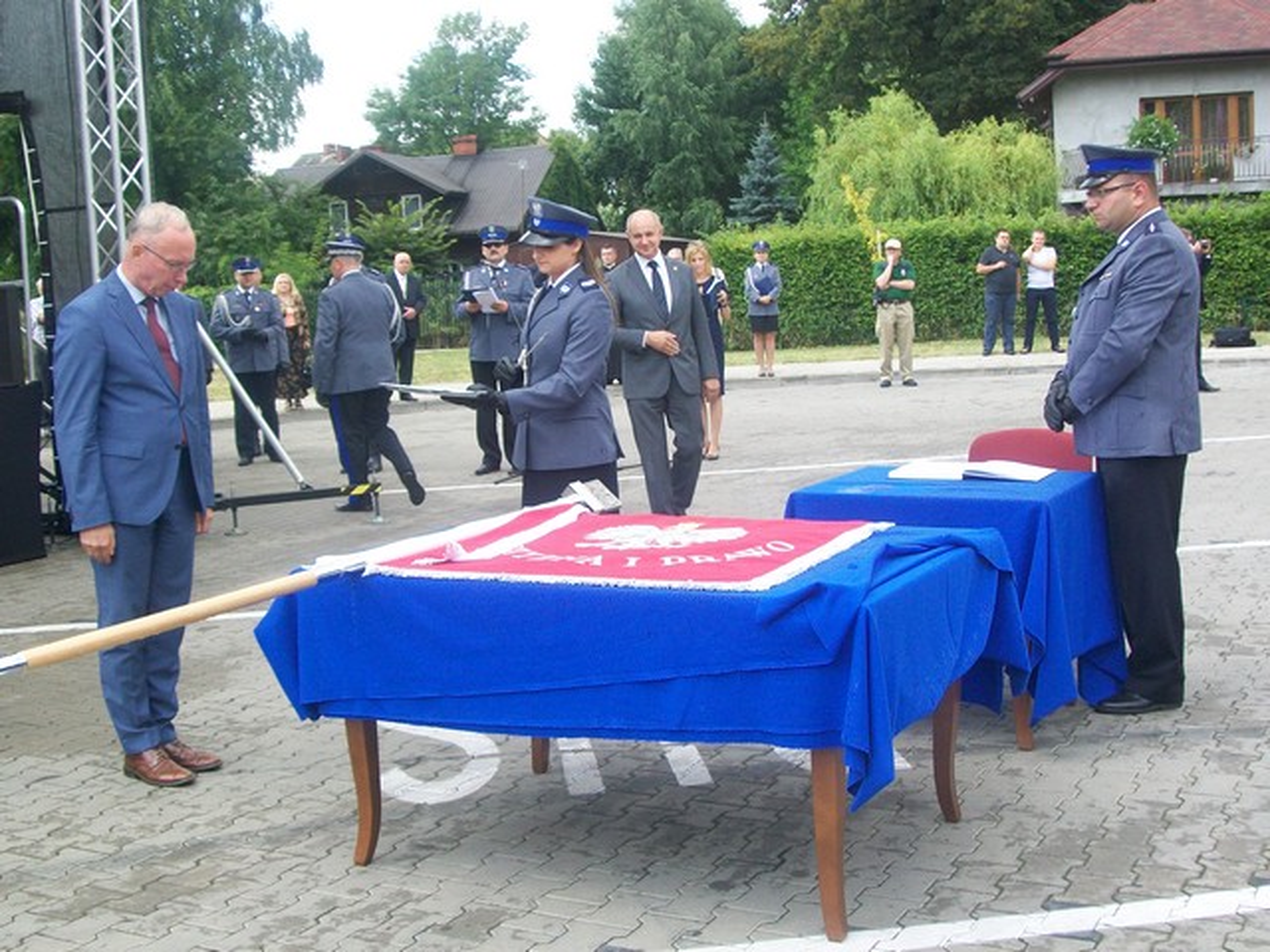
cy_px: 476
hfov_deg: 42.1
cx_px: 635
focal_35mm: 45
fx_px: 1651
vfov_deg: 32.2
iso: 64
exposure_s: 1/250
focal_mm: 7.6
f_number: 3
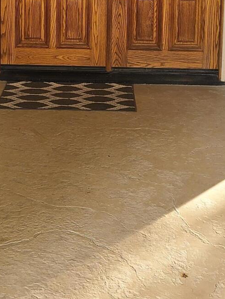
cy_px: -16
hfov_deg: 18.7
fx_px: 684
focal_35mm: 79
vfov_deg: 23.4
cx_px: 98
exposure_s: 1/60
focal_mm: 5.4
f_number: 1.8
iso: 50
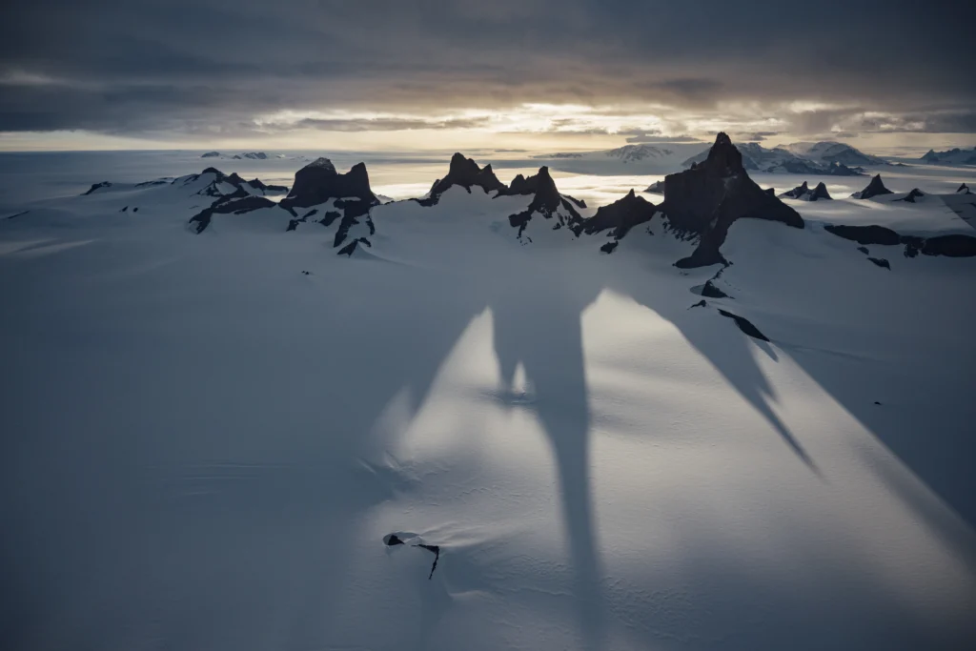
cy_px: 326
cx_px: 488
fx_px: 651
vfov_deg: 53.1
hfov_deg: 73.7
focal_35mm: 24
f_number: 4
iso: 125
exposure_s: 1/4000
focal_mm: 24
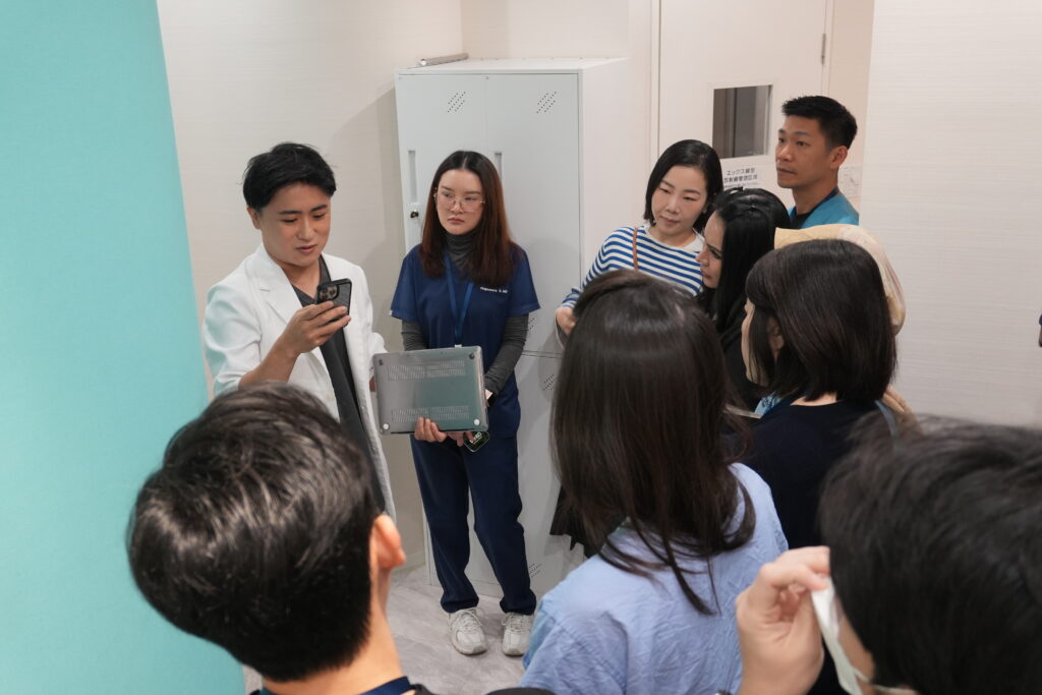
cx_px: 521
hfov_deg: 51.3
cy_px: 348
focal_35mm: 38
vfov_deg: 35.5
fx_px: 1085
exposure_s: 1/50
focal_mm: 25
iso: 800
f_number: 5
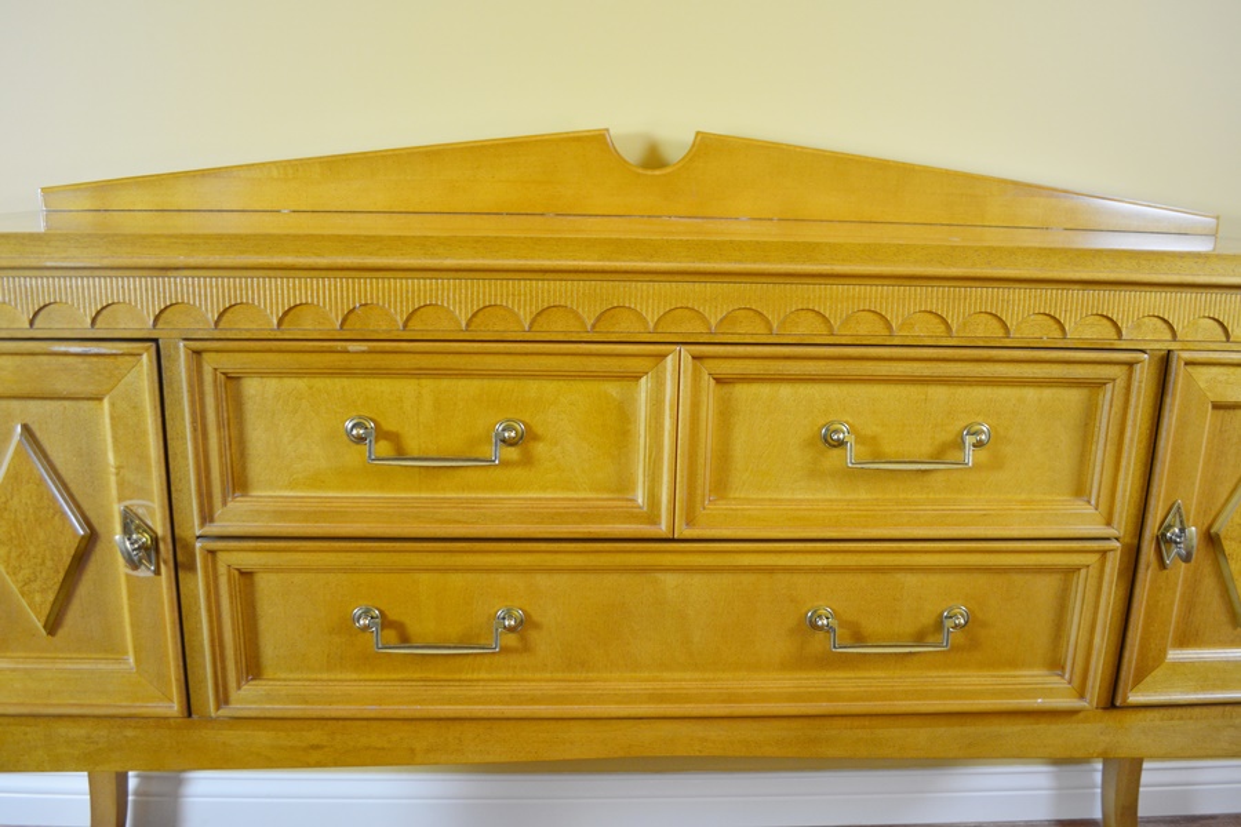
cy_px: 414
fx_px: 931
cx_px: 620
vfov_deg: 47.9
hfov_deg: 67.4
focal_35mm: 27
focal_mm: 18
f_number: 3.5
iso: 800
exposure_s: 1/50
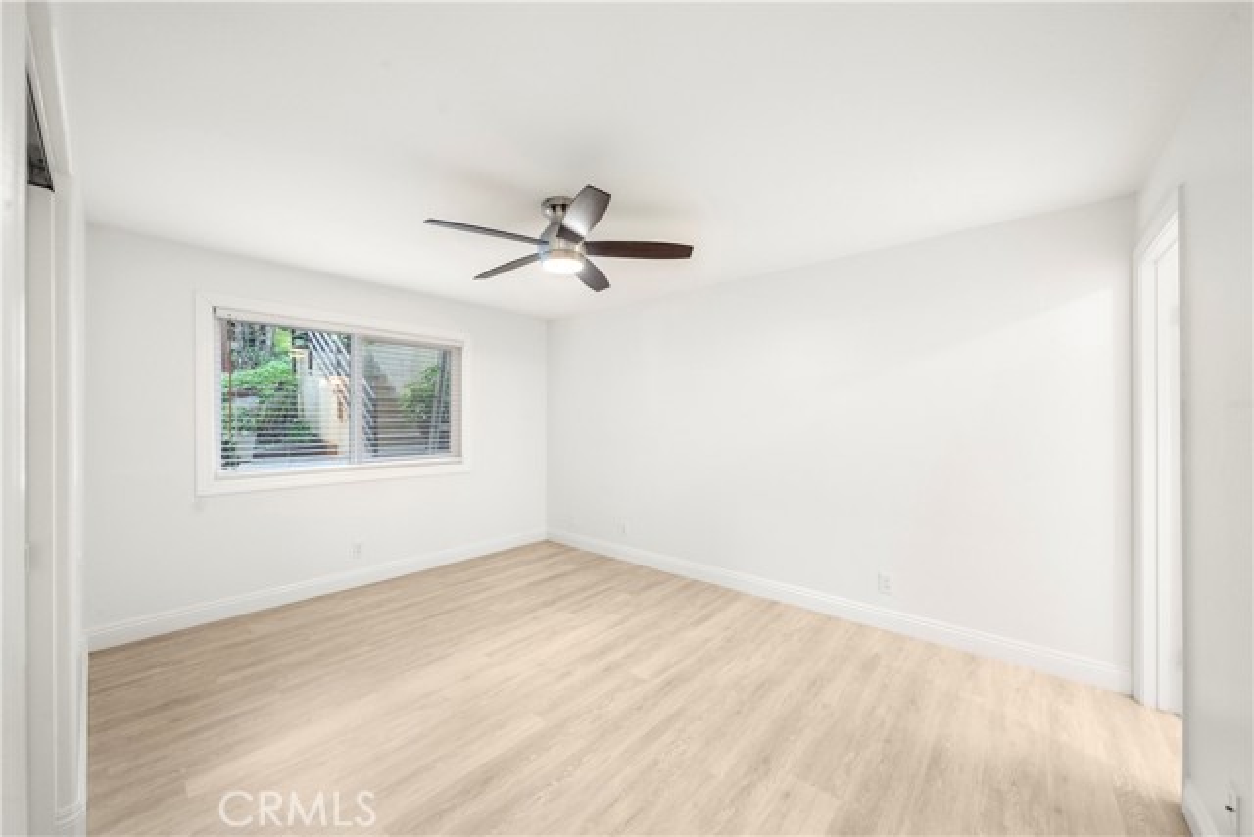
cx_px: 627
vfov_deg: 85.5
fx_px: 453
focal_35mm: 13
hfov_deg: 108.3
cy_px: 418
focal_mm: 13
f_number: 8
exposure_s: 1/13
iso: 2500
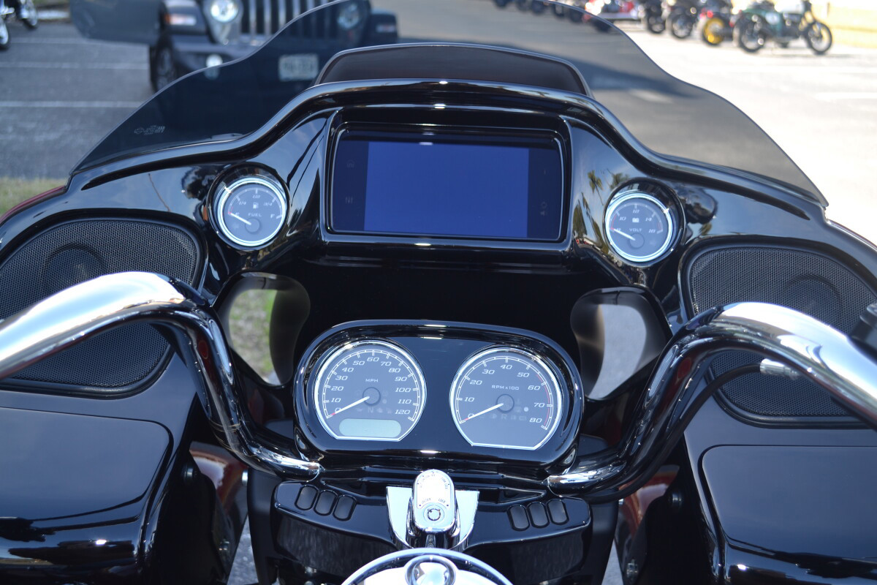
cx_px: 438
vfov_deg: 34.2
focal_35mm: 39
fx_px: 950
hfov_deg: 49.6
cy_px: 292
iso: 100
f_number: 4.2
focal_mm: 26
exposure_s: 1/60
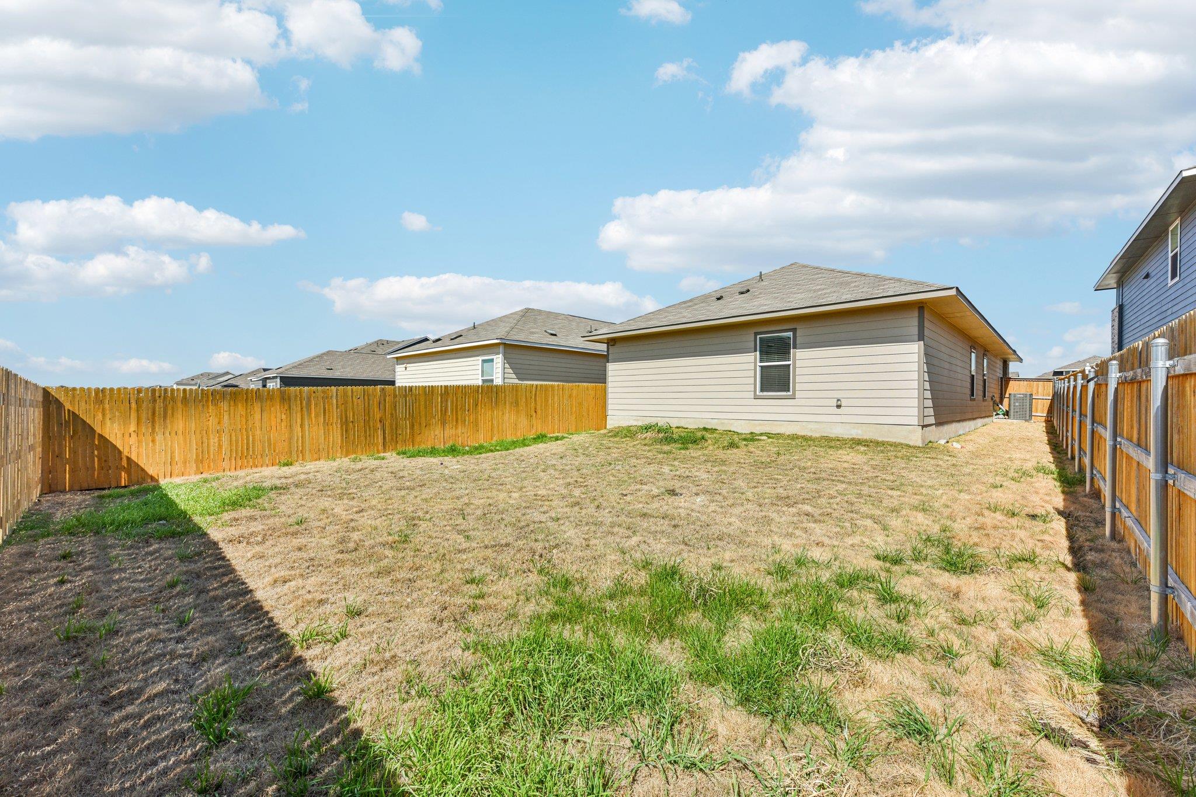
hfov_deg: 104.3
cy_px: 398
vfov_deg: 81.2
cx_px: 598
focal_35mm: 14
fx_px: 465
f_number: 8
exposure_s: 1/400
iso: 100
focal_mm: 14
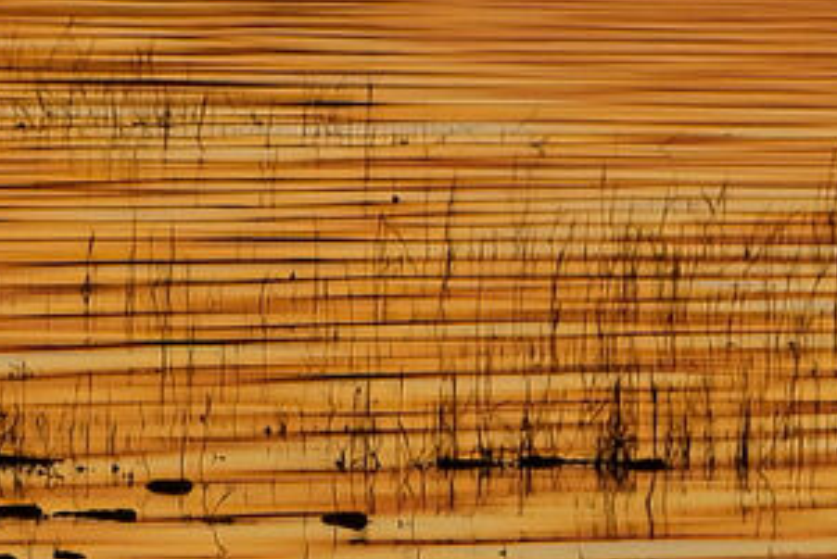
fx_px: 20004
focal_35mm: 860
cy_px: -309
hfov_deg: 2.4
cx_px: 2656
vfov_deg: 1.6
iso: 250
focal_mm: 108
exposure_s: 1/400
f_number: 7.1
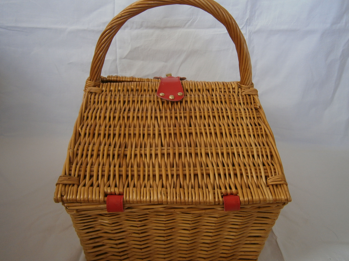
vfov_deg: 51.4
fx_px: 272
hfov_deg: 65.3
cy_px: 132
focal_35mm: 27
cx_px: 173
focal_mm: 4.7
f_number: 2.8
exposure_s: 1/40
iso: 80
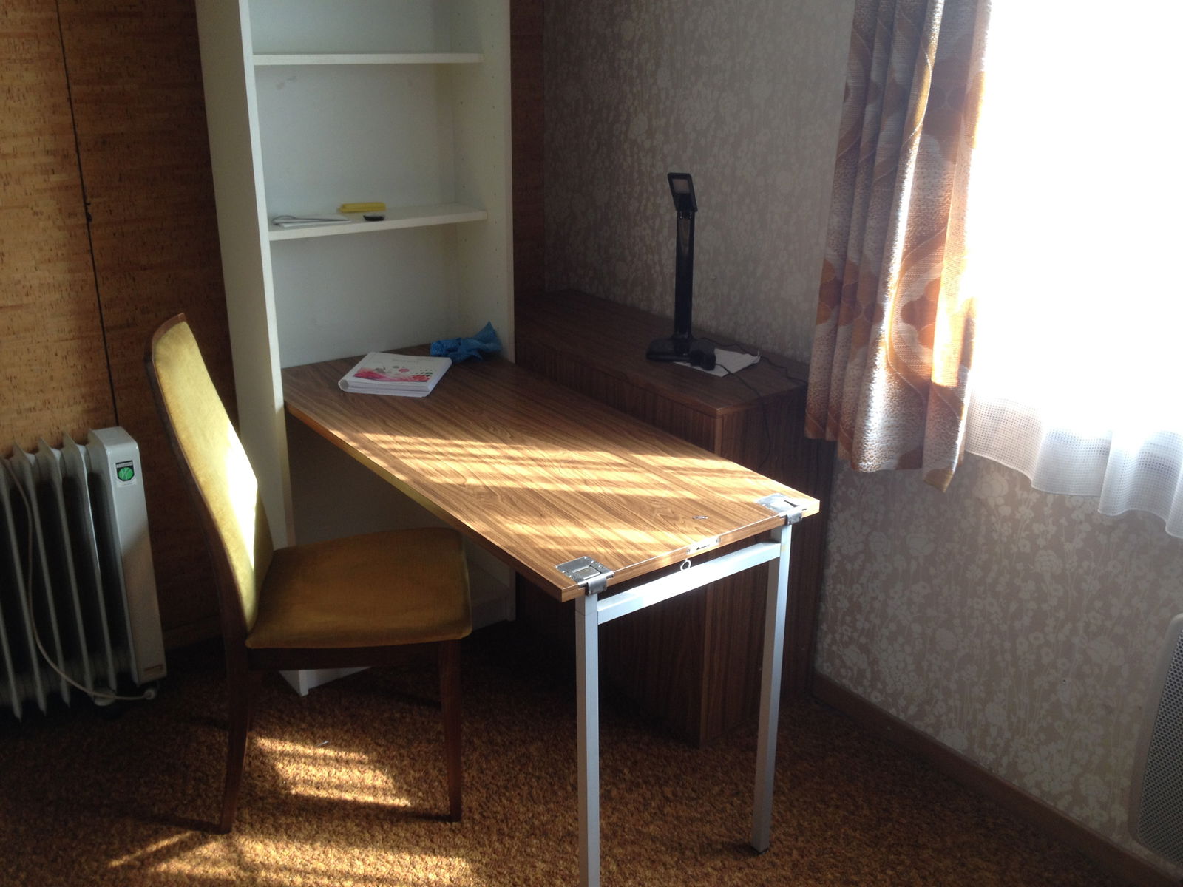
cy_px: 444
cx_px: 592
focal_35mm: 35
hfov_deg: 52.6
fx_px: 1196
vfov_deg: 40.7
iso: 64
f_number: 2.4
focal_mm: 4.28
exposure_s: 1/20
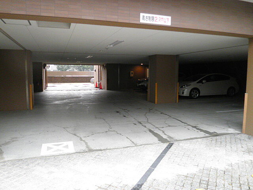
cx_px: 126
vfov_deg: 53.1
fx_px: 190
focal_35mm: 26
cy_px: 95
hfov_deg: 67.3
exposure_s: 1/30
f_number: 2.8
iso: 125
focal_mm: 4.7
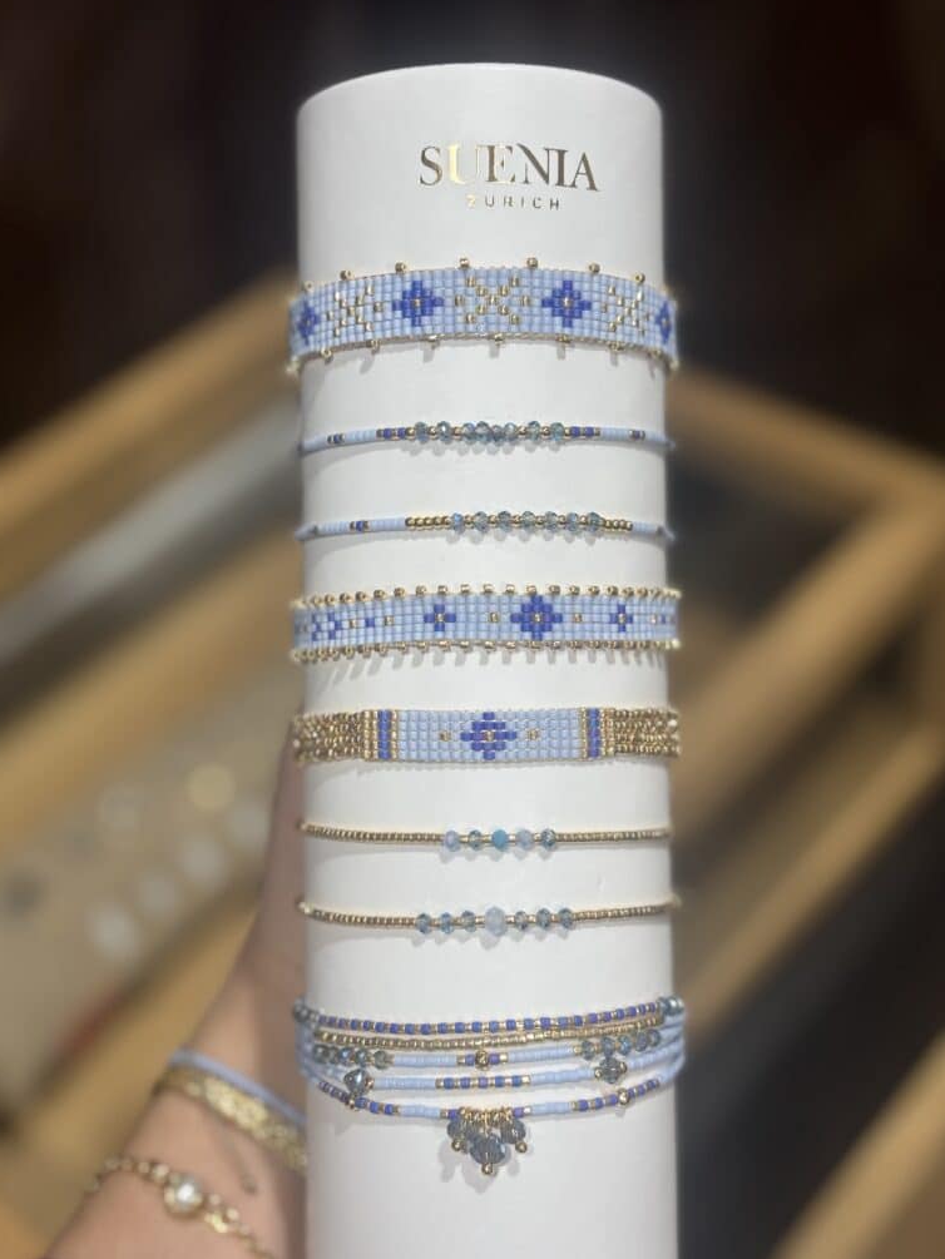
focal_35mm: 53
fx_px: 1929
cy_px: 621
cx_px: 475
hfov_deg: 27.5
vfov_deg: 36.2
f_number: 1.6
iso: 32
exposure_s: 1/199
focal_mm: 5.96
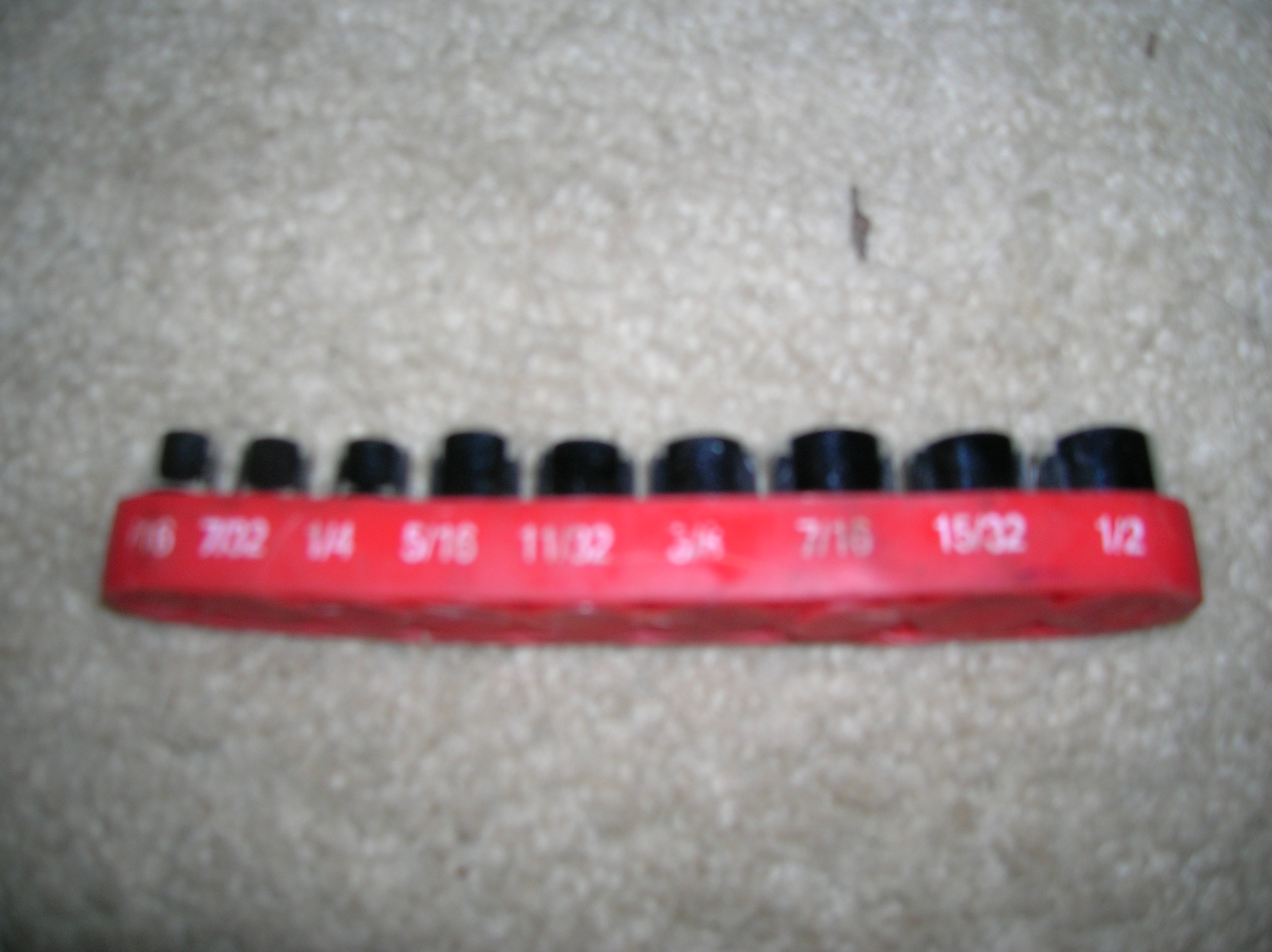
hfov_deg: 54.0
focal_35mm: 34
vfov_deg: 41.7
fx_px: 1248
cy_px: 476
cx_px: 636
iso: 50
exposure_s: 1/60.1
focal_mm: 5.7
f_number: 2.9
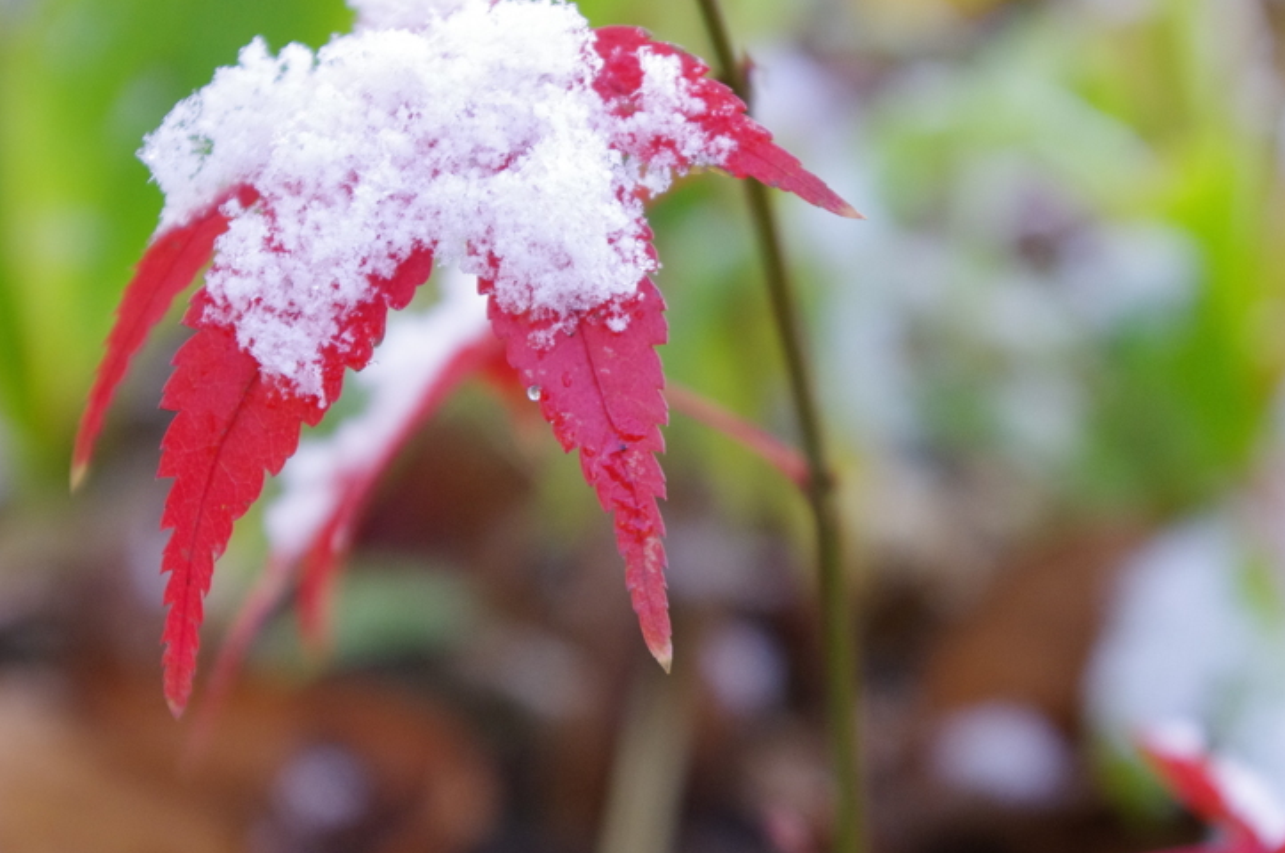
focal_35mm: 85
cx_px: 739
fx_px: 3030
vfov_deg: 16.0
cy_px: 498
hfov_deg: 23.9
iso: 800
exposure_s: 1/100
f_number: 5.6
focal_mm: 40
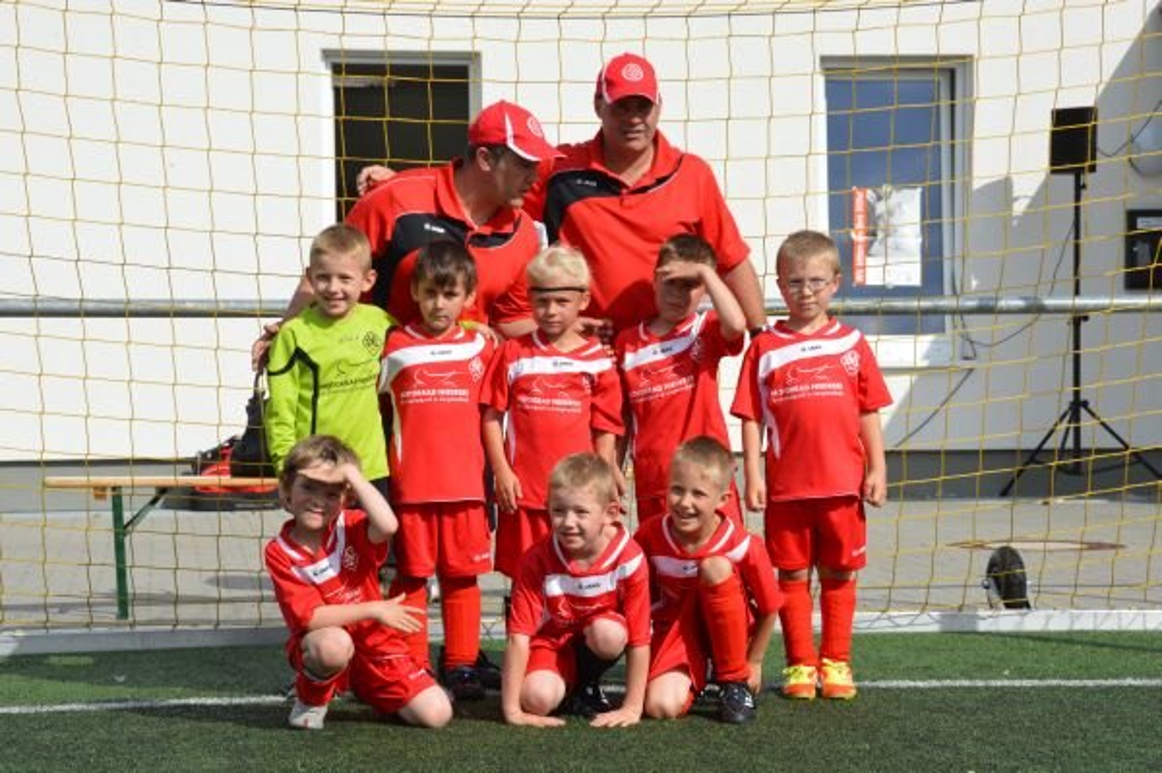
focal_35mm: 82
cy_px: 386
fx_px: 2661
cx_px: 581
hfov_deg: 24.6
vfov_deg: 16.5
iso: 100
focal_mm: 55
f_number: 9
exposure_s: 1/320
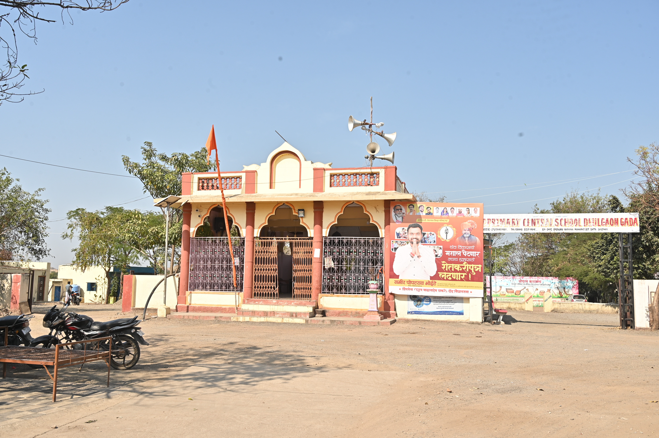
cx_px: 330
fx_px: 576
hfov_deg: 59.5
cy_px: 219
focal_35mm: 32
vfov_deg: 41.7
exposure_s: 1/200
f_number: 11
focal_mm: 31.5
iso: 200
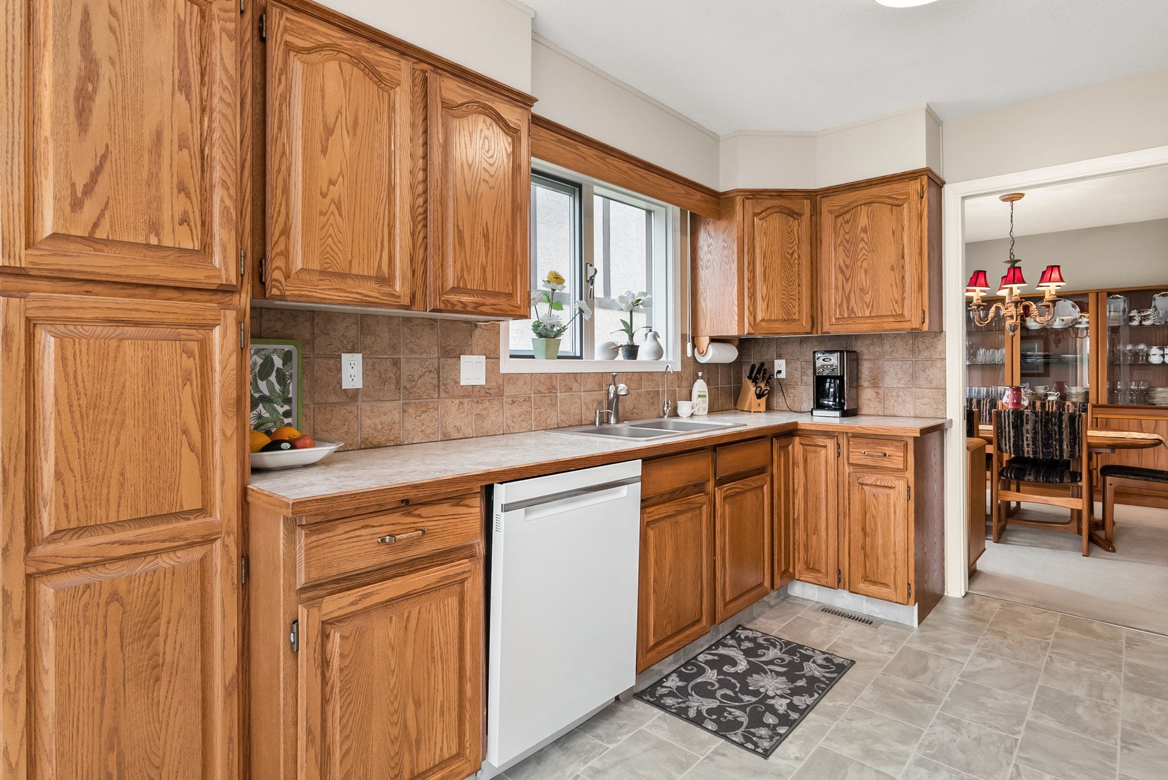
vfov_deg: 67.4
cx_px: 584
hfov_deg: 90.0
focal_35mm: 18
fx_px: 584
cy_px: 390
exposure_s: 1/3
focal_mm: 12
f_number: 8
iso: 100
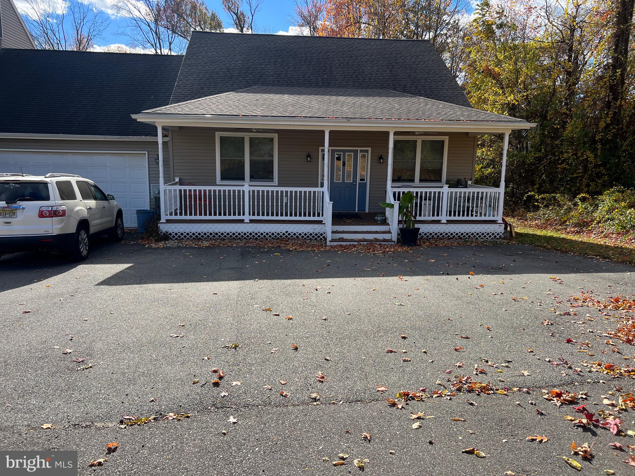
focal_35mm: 26
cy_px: 238
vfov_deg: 53.1
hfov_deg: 67.3
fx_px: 477
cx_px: 318
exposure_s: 1/2353
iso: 50
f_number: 1.5
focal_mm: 5.7
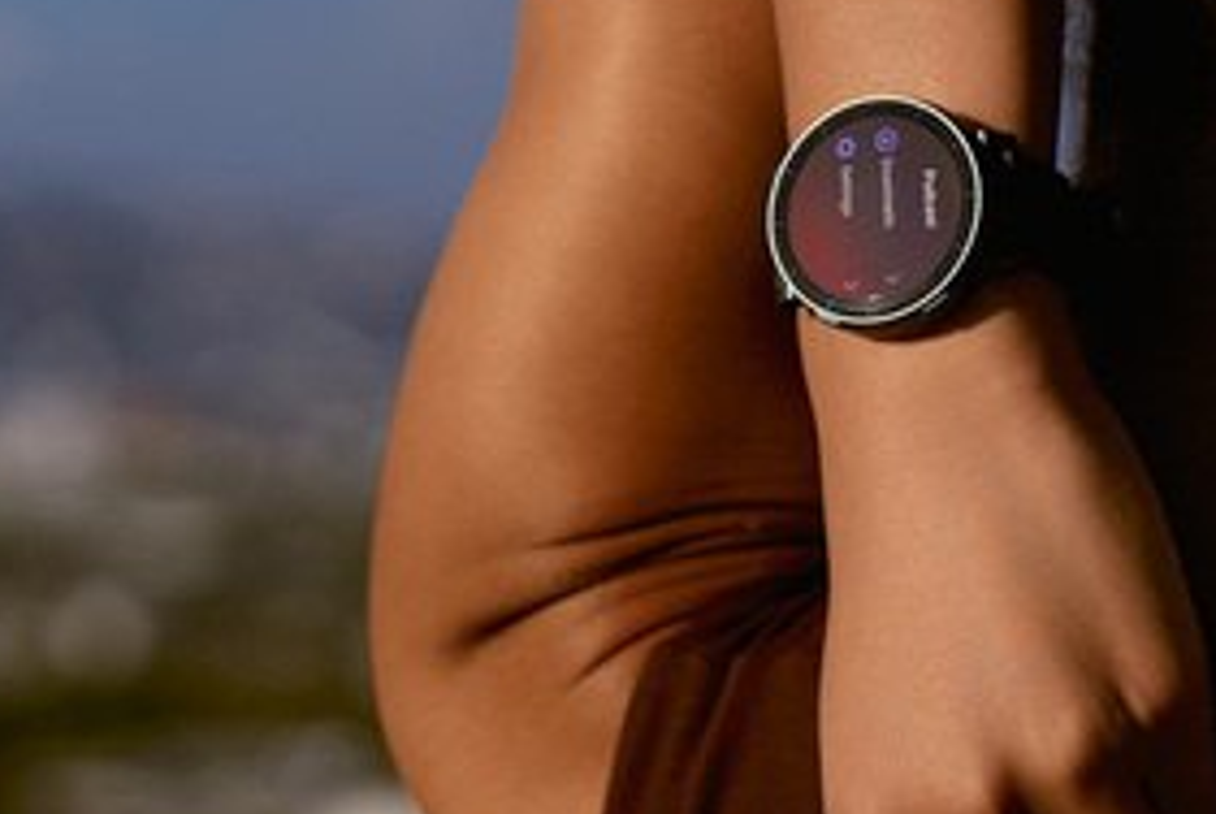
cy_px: 188
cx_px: 1259
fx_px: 7303
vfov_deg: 6.4
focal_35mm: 216
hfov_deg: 9.4
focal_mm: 76
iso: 125
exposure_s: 1/4000
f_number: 4
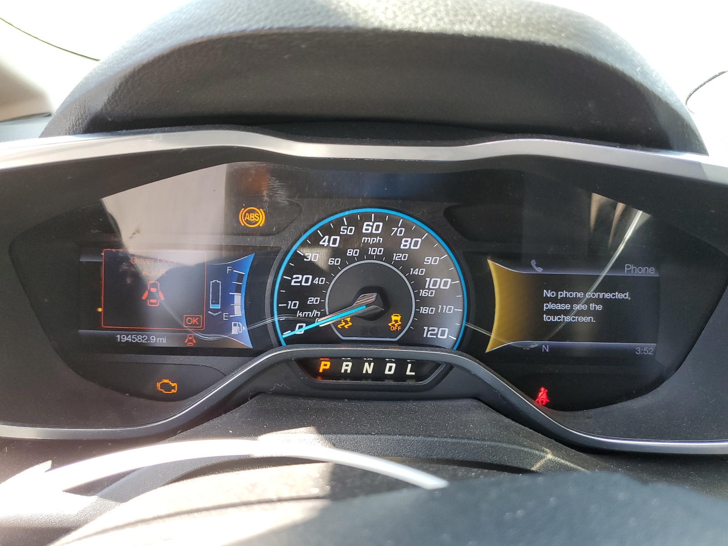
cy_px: 273
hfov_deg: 67.3
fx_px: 547
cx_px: 364
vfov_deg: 53.1
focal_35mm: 26
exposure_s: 1/120
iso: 80
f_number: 1.5
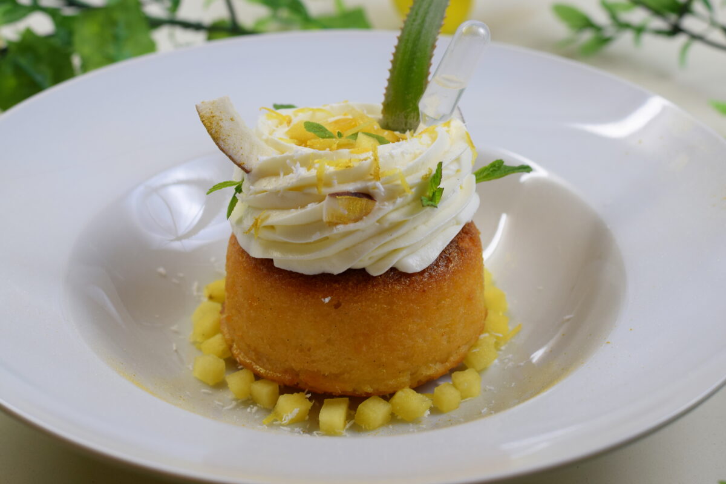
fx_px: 1512
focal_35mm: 75
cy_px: 242
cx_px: 363
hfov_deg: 27.0
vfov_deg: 18.2
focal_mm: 50
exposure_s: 1/125
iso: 400
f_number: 5.6
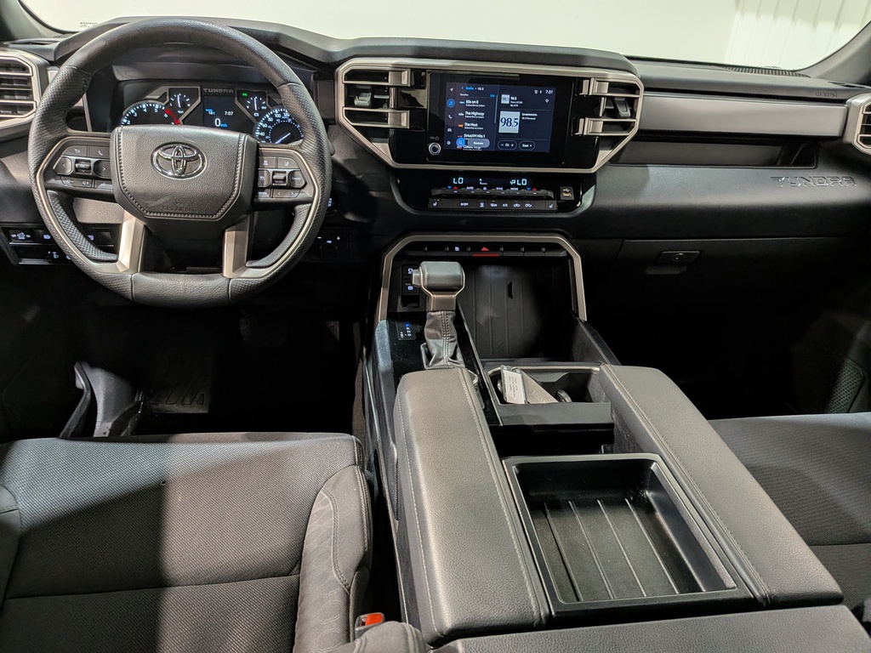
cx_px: 436
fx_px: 604
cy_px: 326
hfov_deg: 71.6
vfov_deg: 56.8
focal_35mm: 24
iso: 103
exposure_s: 1/50
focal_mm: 4.53
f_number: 1.7
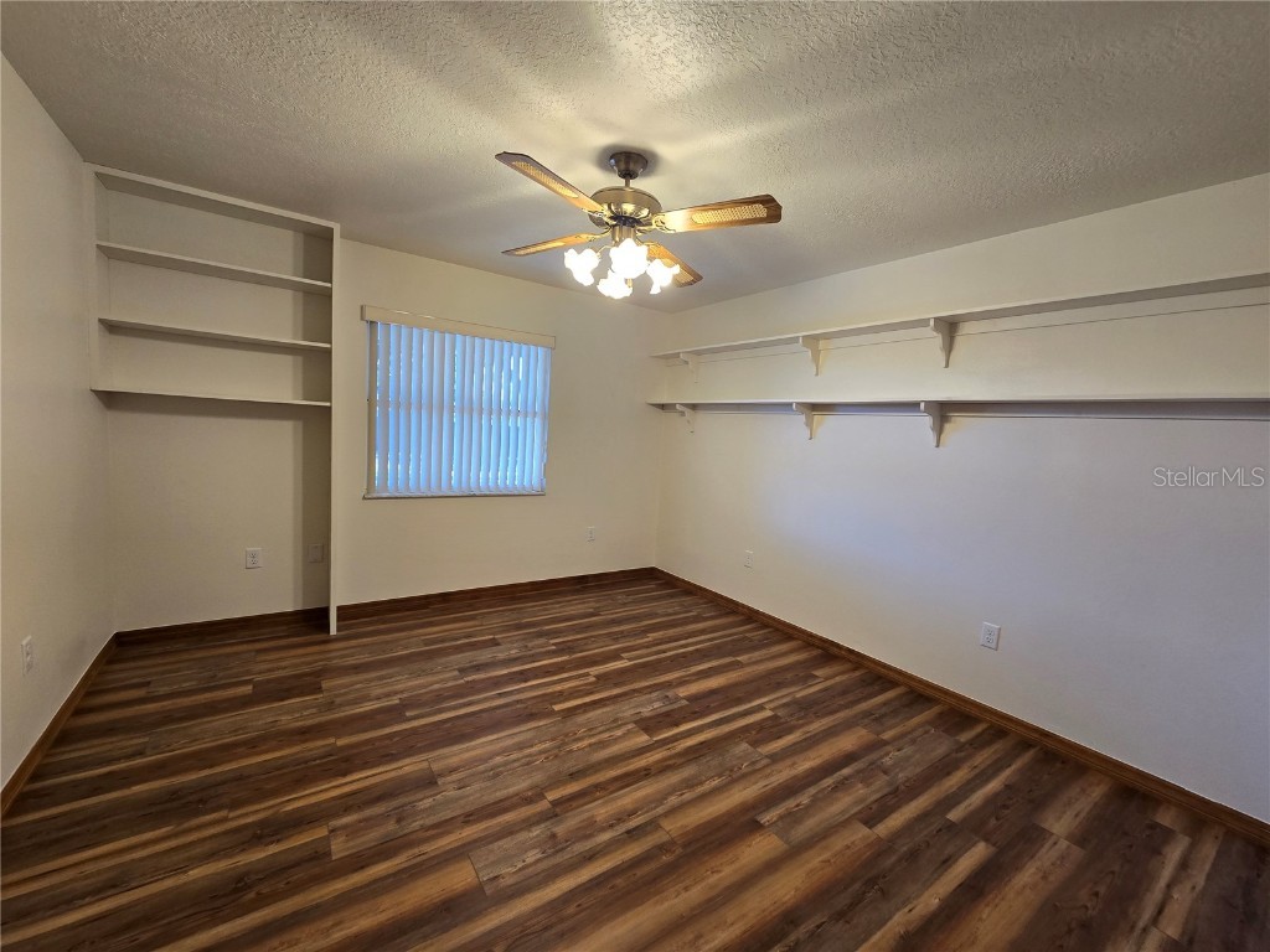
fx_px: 477
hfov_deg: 106.2
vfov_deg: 89.9
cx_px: 635
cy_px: 476
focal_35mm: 13
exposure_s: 1/60
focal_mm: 2.2
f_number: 2.2
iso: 100
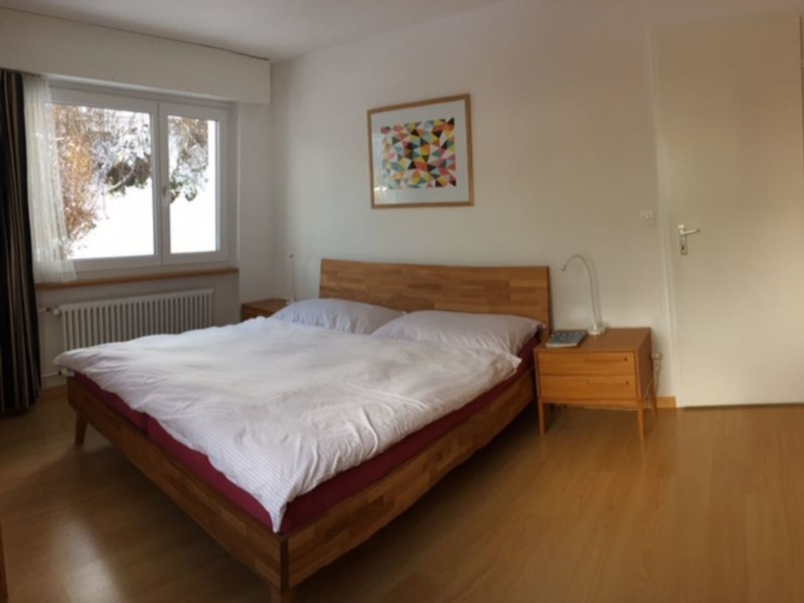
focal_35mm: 29
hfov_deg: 61.7
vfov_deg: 48.2
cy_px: 302
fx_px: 674
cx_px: 402
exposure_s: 1/366
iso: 100
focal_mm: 4.15
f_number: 2.2
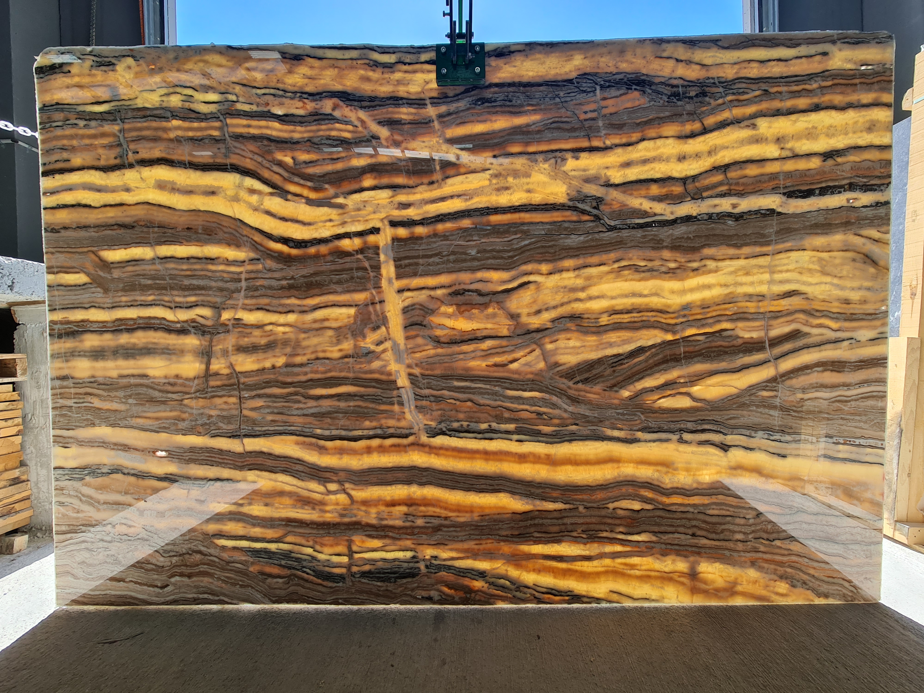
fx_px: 347
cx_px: 462
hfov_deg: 106.2
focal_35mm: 13
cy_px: 346
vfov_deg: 89.9
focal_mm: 2.2
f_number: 2.2
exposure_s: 1/530
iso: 64
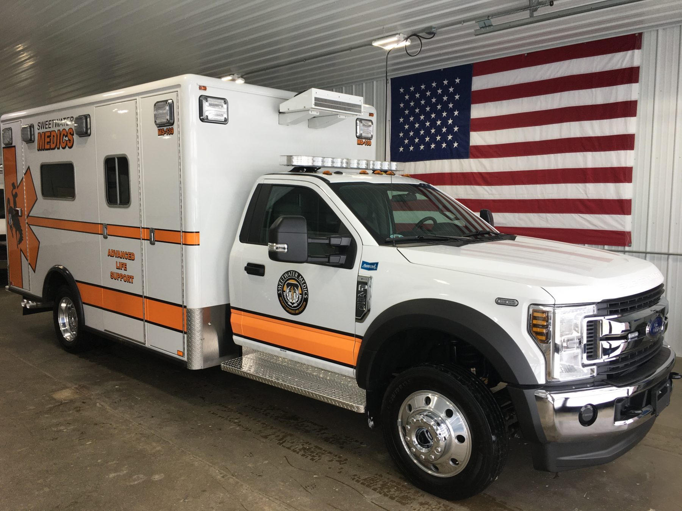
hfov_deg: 61.7
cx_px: 341
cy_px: 256
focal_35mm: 29
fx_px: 571
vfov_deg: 48.2
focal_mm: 4.15
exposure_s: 1/120
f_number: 2.2
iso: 32
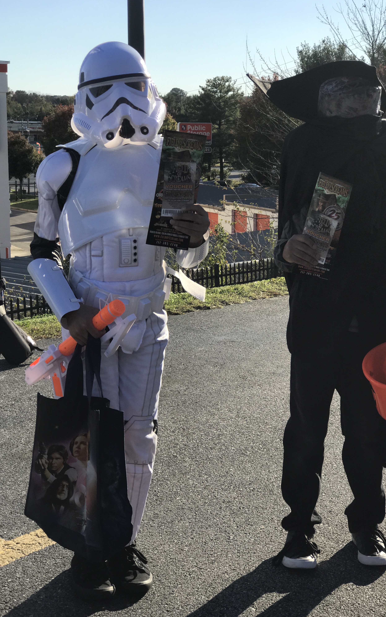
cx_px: 214
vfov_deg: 33.5
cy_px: 310
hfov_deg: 21.3
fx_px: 1027
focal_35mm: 61
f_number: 2.8
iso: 20
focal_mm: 6.6
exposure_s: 1/754
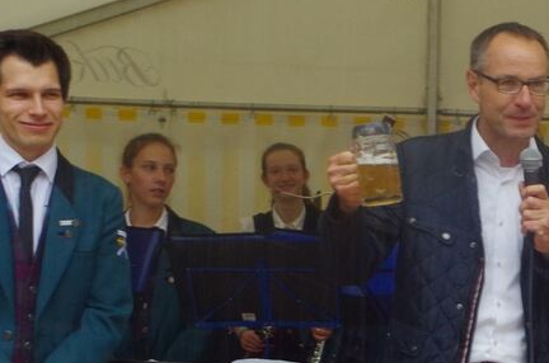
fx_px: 1522
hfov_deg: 19.2
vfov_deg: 13.4
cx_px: 671
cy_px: 396
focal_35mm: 100
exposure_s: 1/50
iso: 800
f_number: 5.6
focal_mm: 24.38
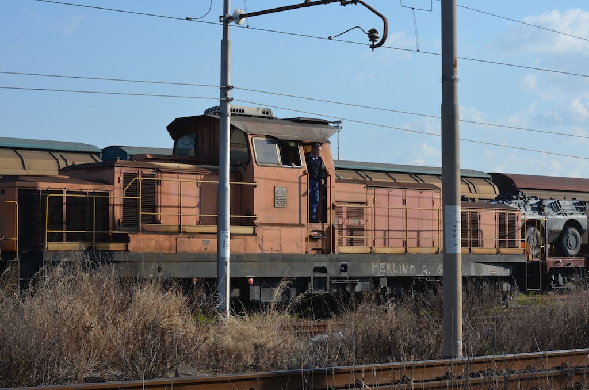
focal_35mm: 82
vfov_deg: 16.5
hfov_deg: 24.7
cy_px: 195
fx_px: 1347
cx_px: 294
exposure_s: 1/250
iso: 125
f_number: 8
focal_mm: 55
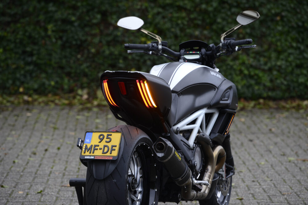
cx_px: 154
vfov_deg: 7.8
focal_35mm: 175
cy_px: 102
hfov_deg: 11.7
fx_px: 1497
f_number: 4.5
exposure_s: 1/100
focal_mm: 175
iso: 500
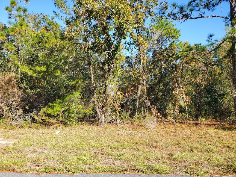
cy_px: 88
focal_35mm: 26
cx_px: 118
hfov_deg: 67.3
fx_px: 177
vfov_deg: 53.1
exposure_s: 1/515
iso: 50
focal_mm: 4.3
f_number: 2.4
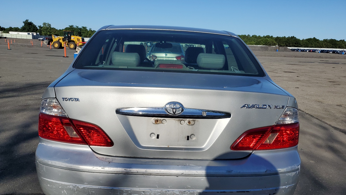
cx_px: 176
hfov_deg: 66.1
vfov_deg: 39.6
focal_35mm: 29
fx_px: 266
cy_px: 132
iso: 50
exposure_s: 1/10000
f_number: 1.5
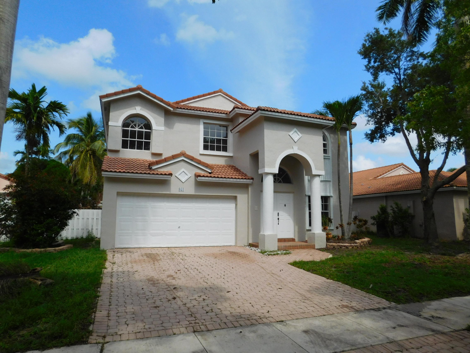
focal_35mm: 23
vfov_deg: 58.9
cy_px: 176
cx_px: 235
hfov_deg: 73.9
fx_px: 312
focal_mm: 4
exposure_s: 1/500
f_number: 6
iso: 125
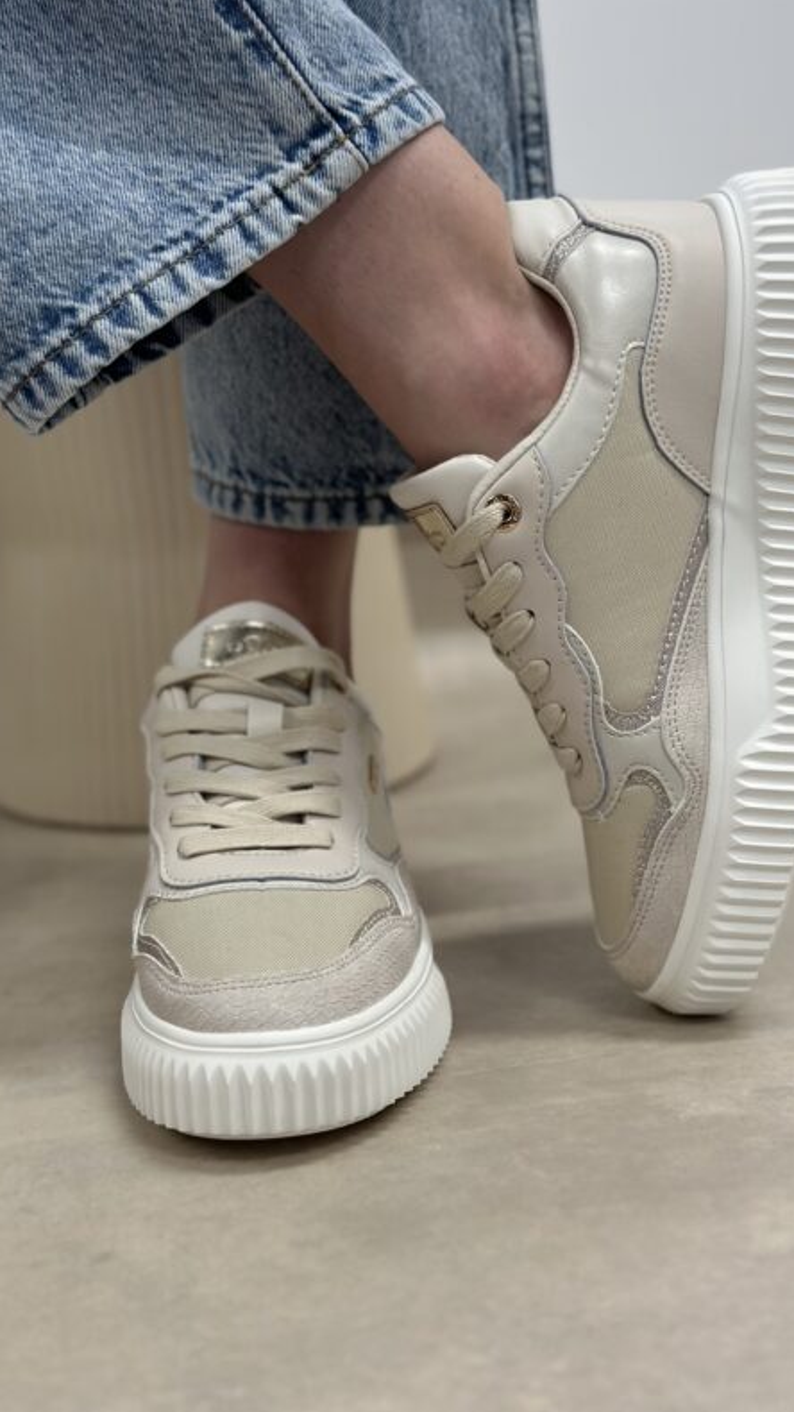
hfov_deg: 22.6
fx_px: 1983
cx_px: 465
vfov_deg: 39.2
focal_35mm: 53
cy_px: 709
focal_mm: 6.86
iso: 125
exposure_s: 1/100
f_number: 1.78
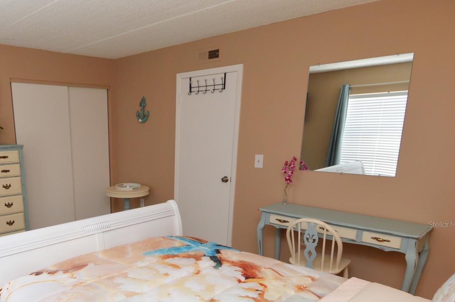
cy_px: 224
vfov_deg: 46.2
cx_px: 125
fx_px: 341
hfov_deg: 64.2
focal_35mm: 27
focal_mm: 12
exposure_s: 1/60
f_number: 4
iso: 400
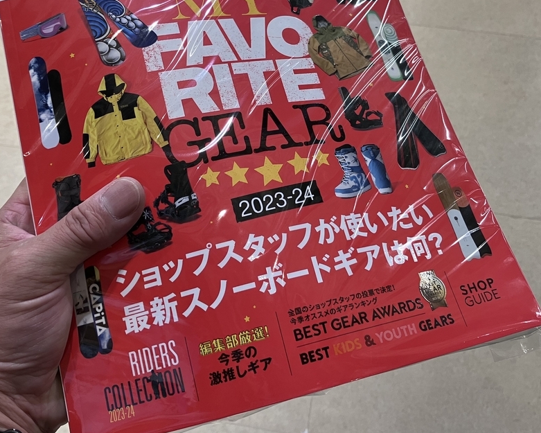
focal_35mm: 42
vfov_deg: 35.2
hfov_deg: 43.8
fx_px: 673
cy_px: 134
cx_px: 286
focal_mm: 3.99
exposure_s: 1/50
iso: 40
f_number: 1.8
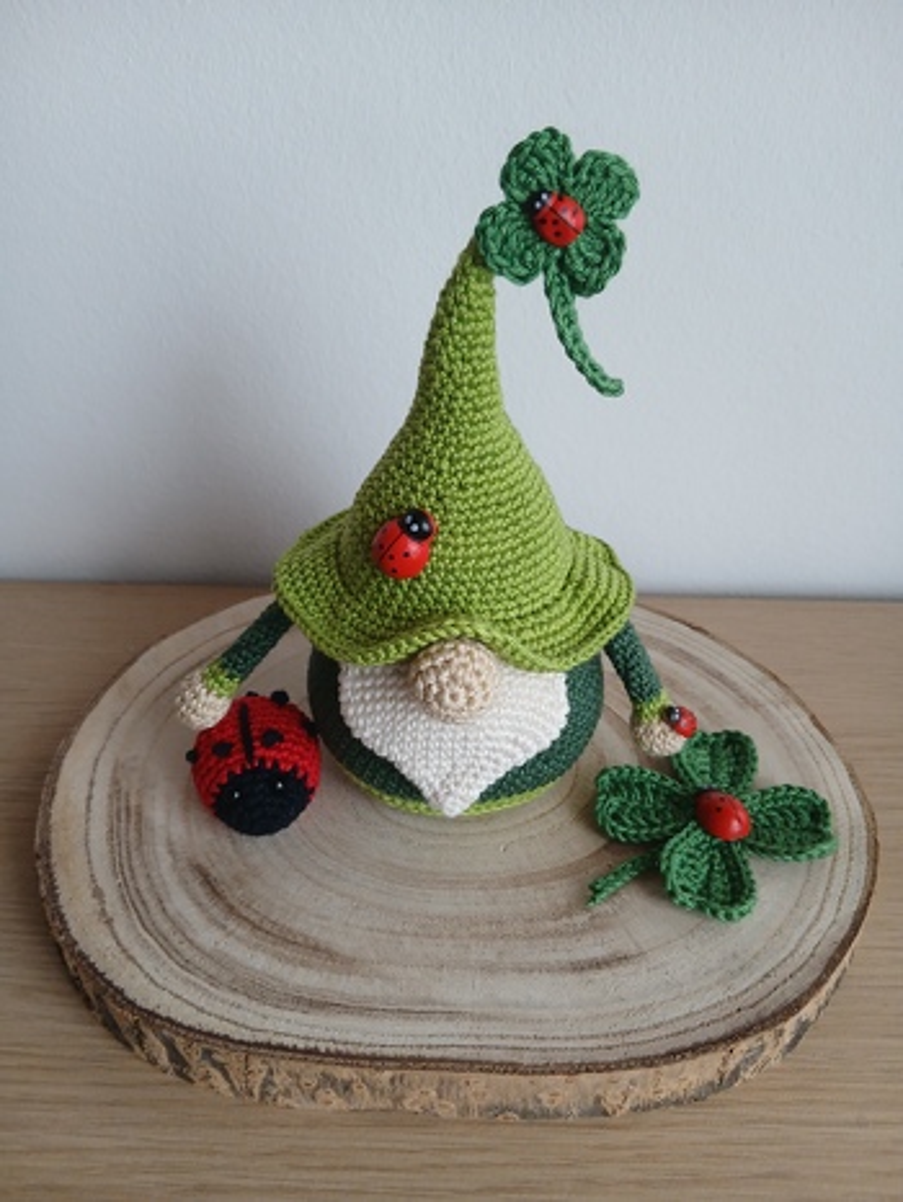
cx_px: 452
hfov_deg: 53.1
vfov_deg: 67.3
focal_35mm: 26
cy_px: 601
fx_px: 903
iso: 200
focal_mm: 3.98
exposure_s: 1/50
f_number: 1.8
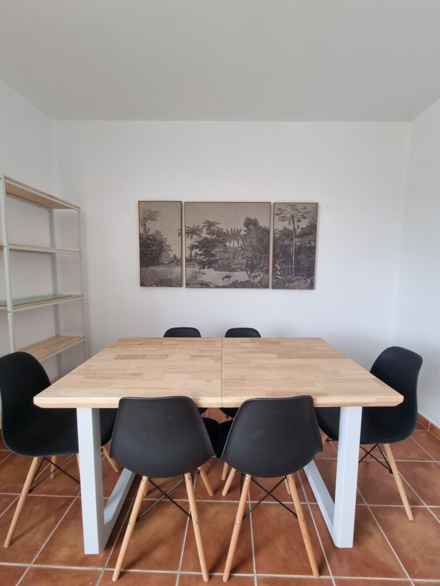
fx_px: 220
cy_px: 293
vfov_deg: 106.2
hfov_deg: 89.9
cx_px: 220
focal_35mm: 13
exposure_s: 1/50
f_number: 2.2
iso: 80
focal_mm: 2.2
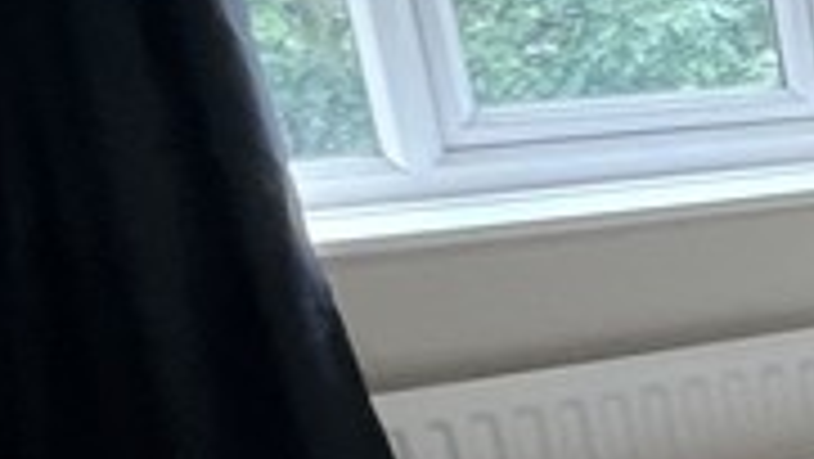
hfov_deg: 16.9
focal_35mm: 80
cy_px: 508
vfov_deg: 14.8
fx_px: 1727
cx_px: 1754
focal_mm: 1.57
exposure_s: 1/50
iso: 250
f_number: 1.8
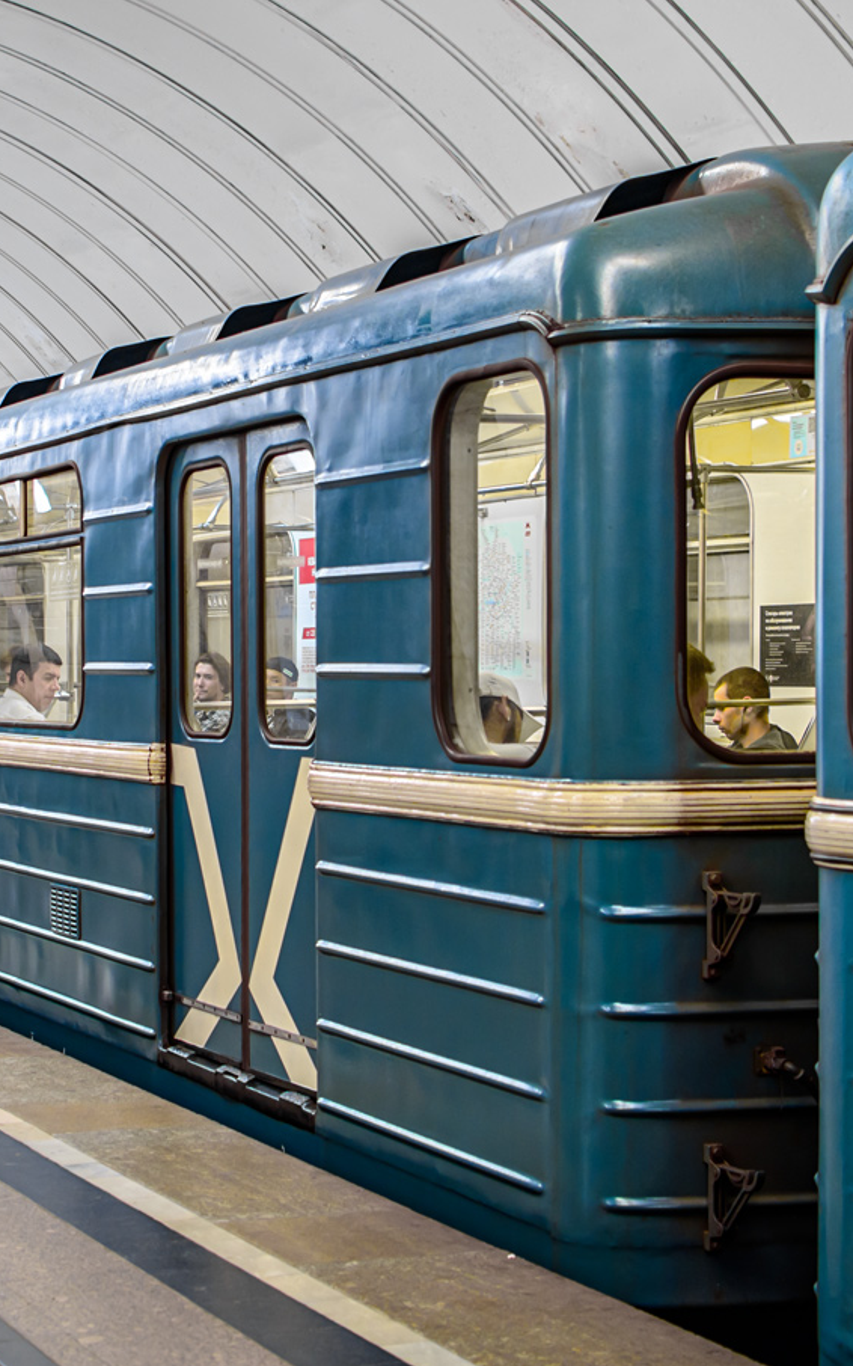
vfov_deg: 34.5
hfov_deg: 21.7
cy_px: 668
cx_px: 157
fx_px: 2195
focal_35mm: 59
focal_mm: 35
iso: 320
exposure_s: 1/30
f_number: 3.2
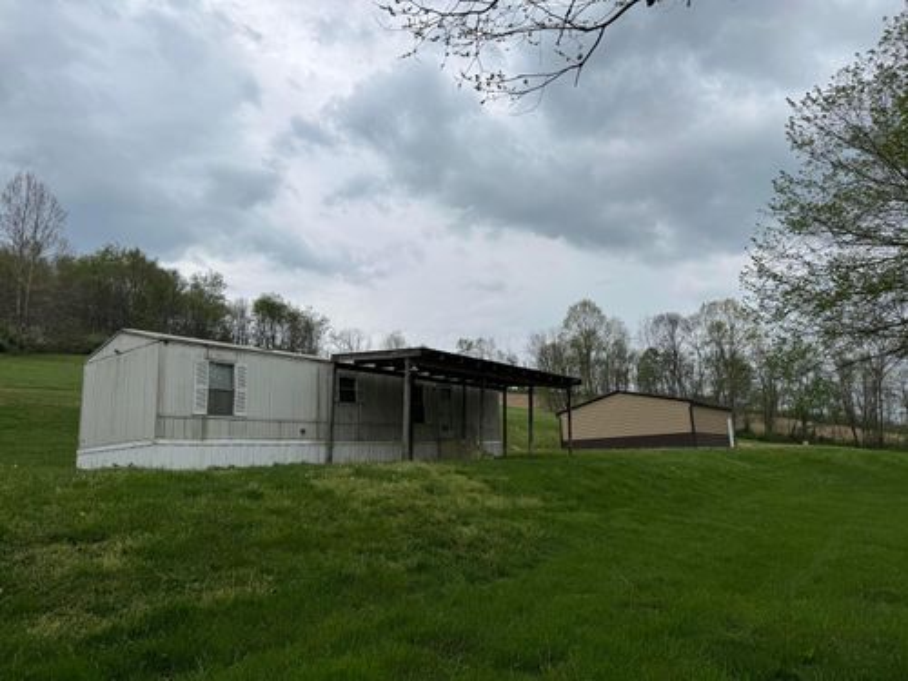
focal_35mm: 24
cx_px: 454
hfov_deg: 71.6
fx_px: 630
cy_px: 340
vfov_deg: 56.8
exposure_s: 1/2833
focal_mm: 6.76
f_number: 1.78
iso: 80
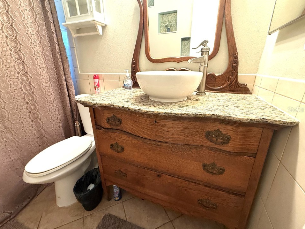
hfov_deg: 98.2
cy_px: 109
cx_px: 155
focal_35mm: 15
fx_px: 132
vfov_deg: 81.7
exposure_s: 1/60
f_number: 2.2
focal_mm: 2.22
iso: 320
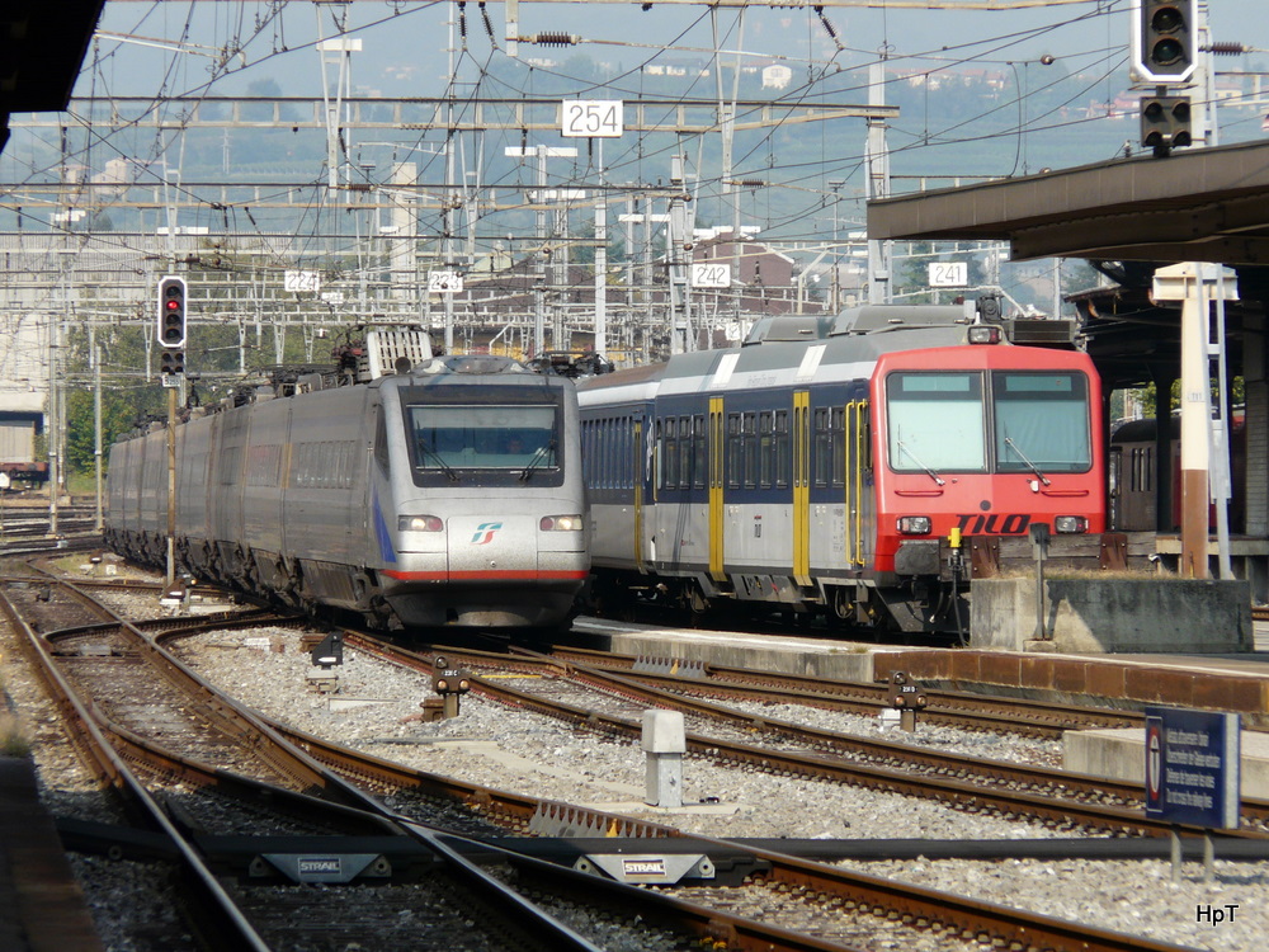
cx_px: 634
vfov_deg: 4.1
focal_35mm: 362
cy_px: 476
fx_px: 13271
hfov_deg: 5.5
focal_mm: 59.5
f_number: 5.6
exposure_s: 1/400
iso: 100
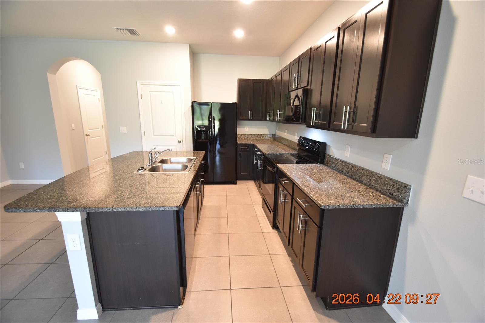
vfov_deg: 77.3
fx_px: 202
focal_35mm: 15
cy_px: 162
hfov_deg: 100.4
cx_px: 242
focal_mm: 10
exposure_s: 1/15
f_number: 3.5
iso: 800
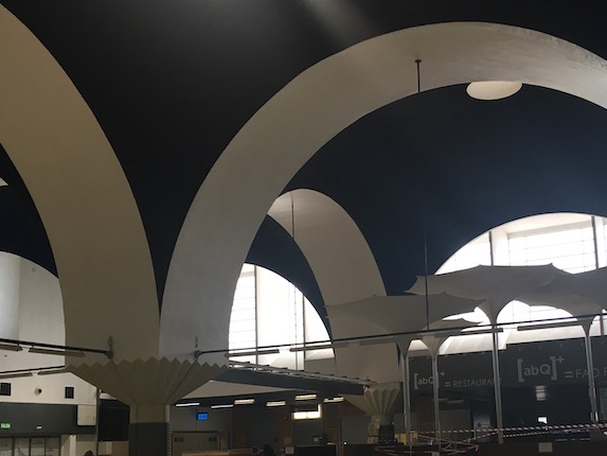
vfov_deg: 33.1
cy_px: 330
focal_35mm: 43
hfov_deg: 43.6
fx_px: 754
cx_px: 371
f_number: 2.2
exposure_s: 1/33
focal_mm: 4.15
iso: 32
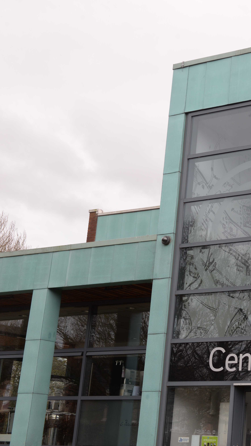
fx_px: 781
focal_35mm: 66
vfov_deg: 31.9
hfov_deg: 17.1
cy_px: 223
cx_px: 330
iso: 400
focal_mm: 42
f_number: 11
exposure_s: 1/100
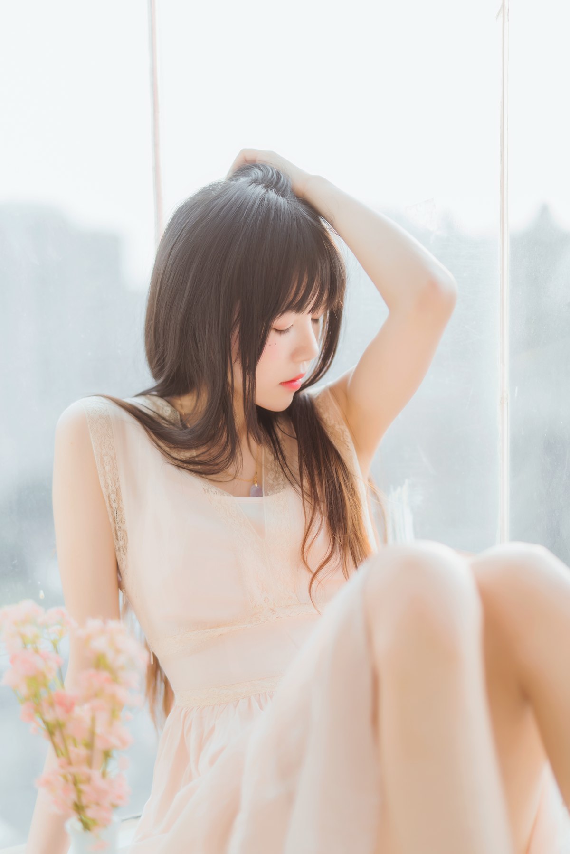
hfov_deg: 27.0
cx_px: 285
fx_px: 1187
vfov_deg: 39.6
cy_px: 427
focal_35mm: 50
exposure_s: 1/400
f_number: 1.4
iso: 100
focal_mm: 50
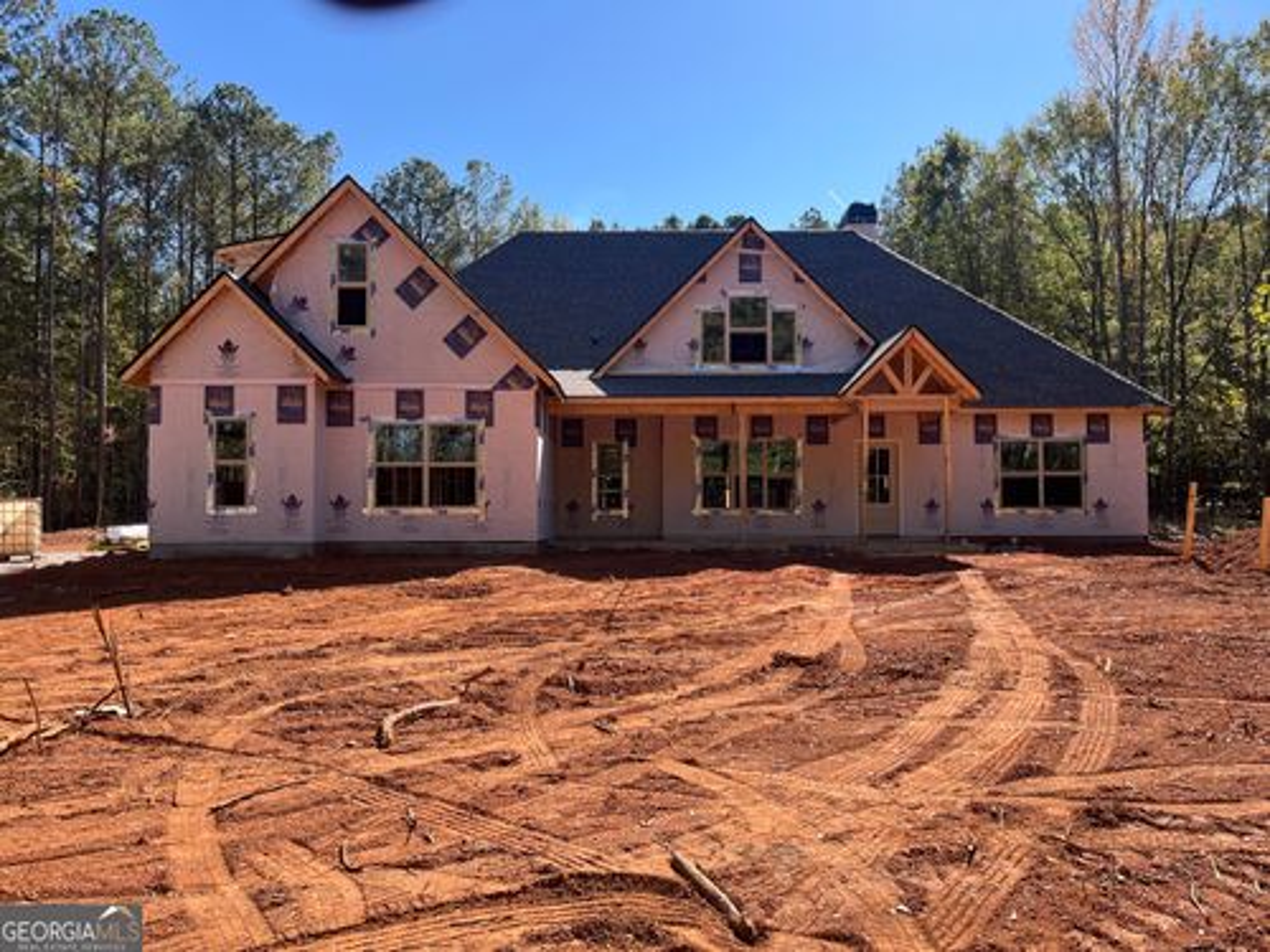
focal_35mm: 26
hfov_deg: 67.3
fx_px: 954
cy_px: 476
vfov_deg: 53.1
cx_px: 635
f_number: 1.6
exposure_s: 1/1404
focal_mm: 5.1
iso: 50
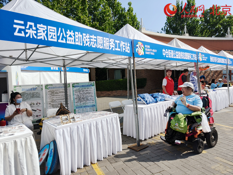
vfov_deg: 58.9
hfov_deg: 73.9
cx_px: 116
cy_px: 88
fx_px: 155
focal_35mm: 23
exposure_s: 1/3572
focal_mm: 6.06
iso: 50
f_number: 1.6
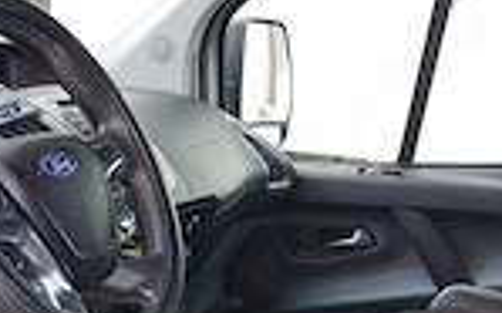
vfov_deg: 16.7
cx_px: 47
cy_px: 390
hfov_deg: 26.9
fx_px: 1012
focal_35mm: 74
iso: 80
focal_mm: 4
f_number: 1.8
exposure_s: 1/50
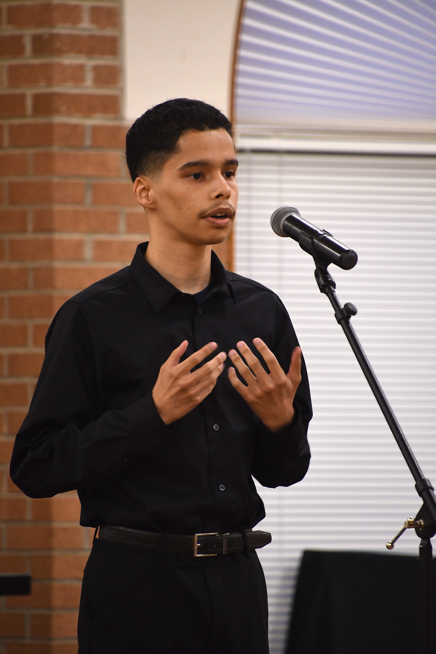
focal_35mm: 450
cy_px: 327
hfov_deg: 3.1
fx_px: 8174
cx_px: 218
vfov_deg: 4.6
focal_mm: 300
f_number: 6.3
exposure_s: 1/30
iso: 1250
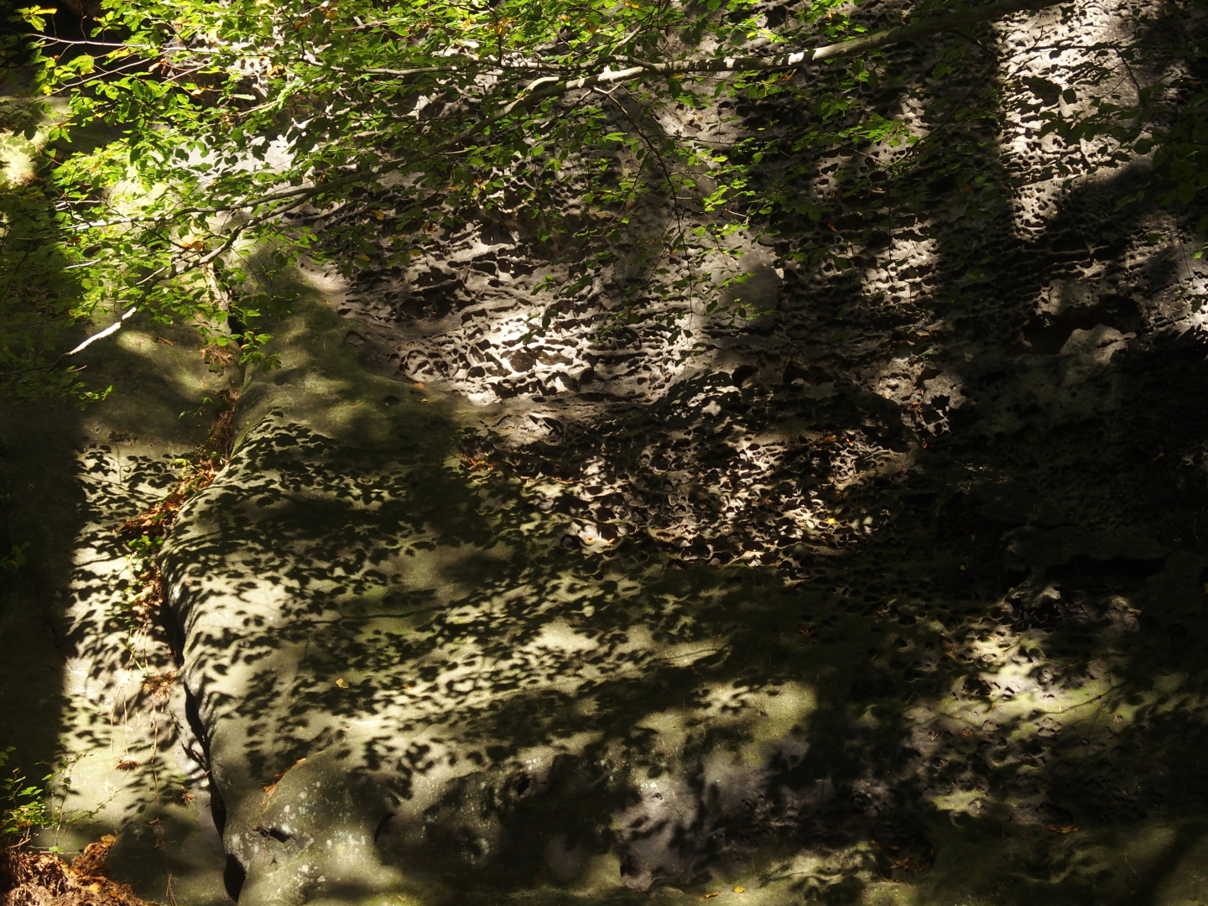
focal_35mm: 135
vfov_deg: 11.0
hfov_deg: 14.6
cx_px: 604
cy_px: 453
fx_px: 4711
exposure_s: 1/250
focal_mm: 28.8
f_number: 2.8
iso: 160
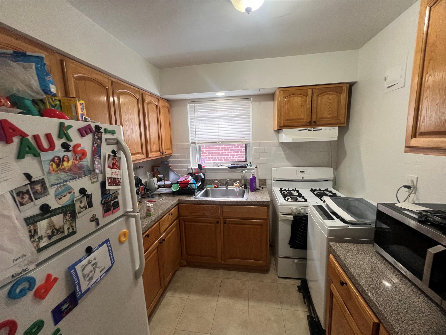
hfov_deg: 106.2
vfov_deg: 89.9
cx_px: 223
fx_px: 167
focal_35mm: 13
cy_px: 168
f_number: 1.8
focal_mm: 1.57
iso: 250
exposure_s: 1/120
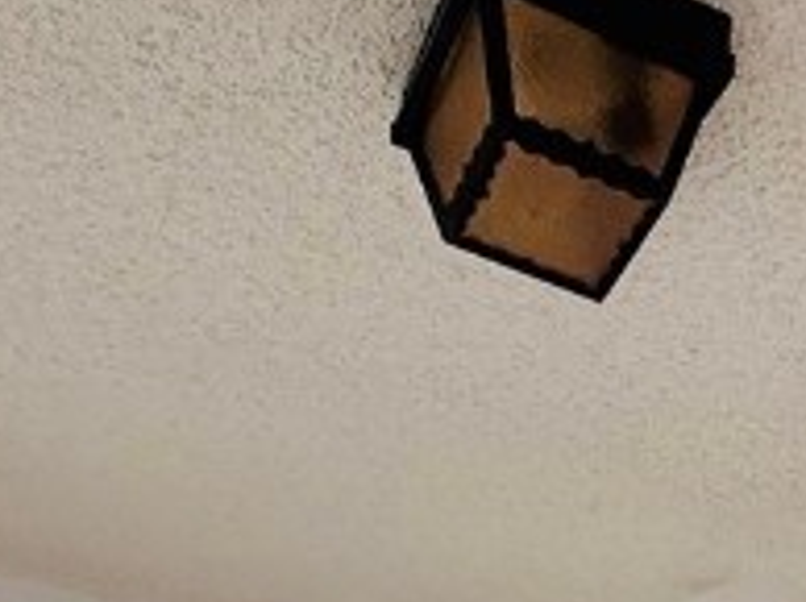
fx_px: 1721
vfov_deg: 14.0
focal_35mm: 74
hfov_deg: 25.1
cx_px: 806
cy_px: 1436
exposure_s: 1/125
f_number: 2.2
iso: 40
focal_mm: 2.22
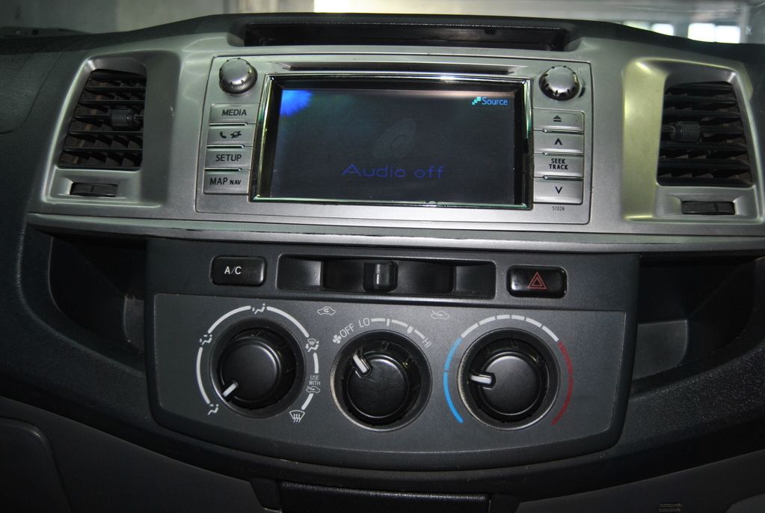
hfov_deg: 49.5
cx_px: 382
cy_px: 256
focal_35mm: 39
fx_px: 830
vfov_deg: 34.3
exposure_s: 1/60
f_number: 4
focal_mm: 26
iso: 200
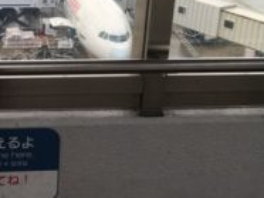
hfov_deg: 30.4
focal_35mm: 61
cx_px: 27
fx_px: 465
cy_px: 31
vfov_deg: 23.5
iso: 32
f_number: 2.2
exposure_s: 1/120
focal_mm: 4.15
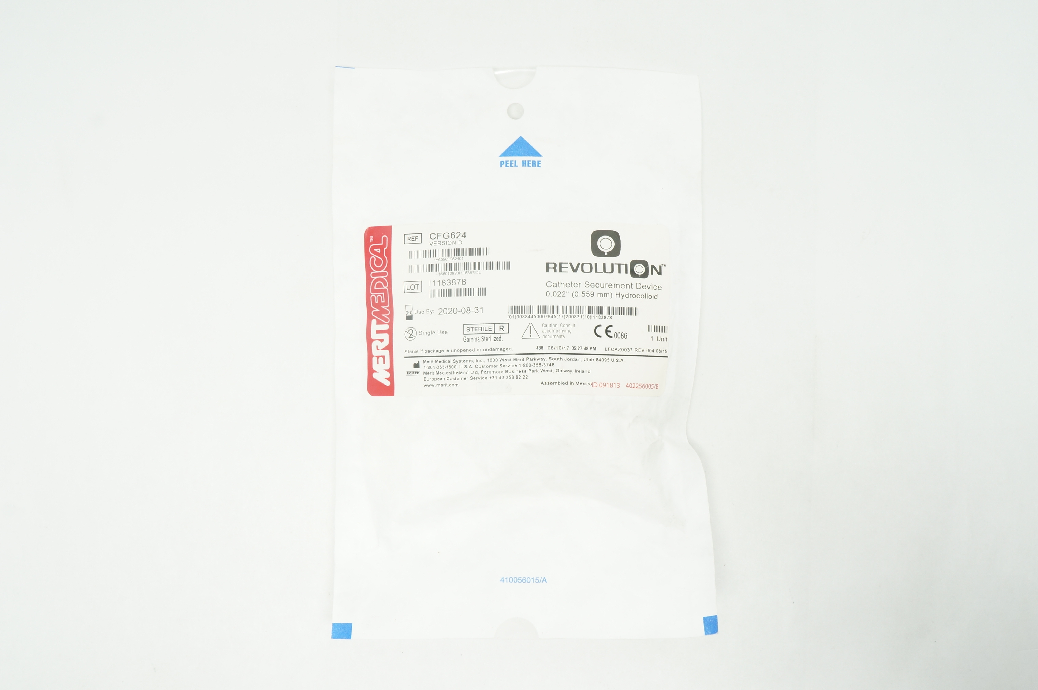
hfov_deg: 62.0
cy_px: 345
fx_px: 864
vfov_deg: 43.5
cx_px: 519
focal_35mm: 30
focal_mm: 20
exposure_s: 1/15
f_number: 11
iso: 400
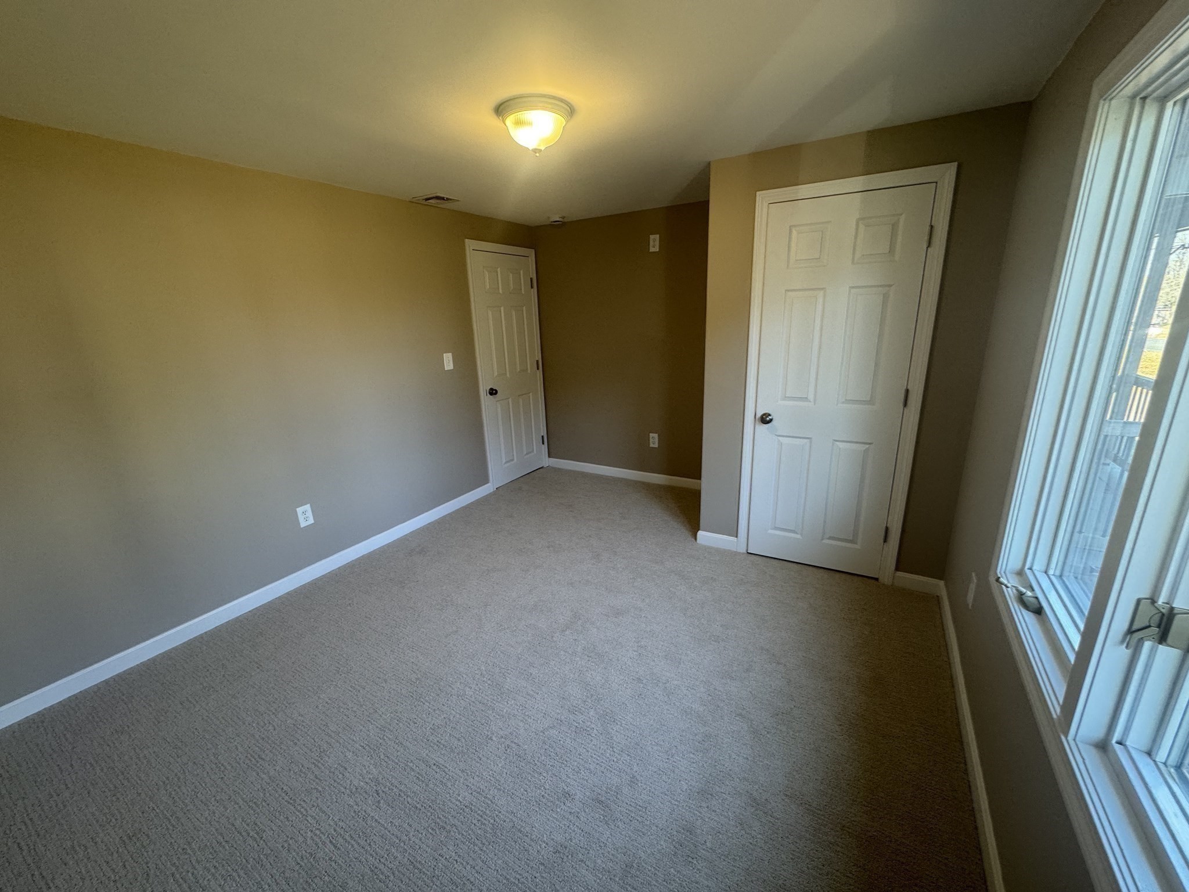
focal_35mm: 14
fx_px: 481
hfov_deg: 102.1
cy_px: 446
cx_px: 594
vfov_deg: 85.7
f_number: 2.2
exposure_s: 1/120
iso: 160
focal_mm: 2.22
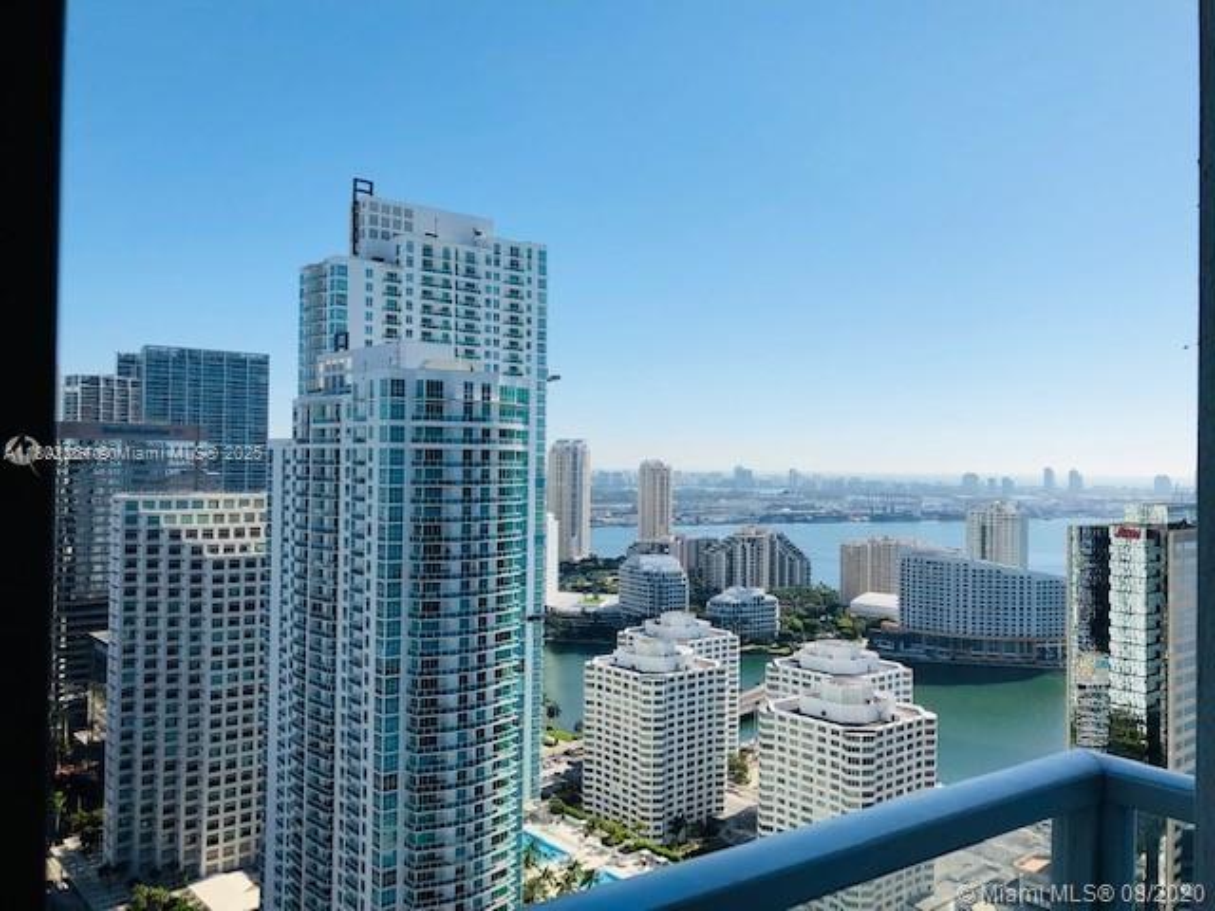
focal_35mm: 28
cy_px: 456
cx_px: 608
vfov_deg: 49.7
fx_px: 983
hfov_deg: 63.4
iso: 20
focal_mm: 4
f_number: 1.8
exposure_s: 1/3247
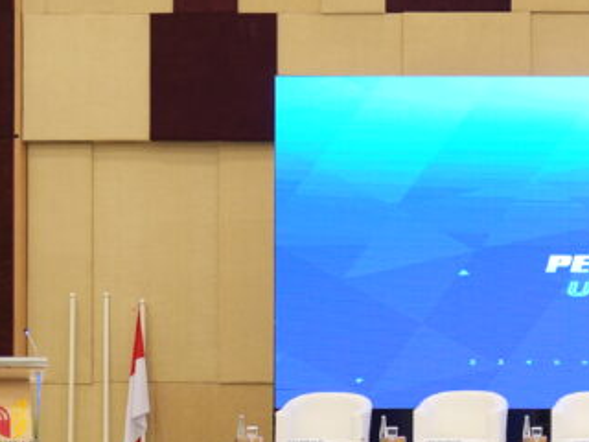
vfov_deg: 9.6
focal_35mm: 154
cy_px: 327
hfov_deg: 12.3
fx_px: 2620
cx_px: 821
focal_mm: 50
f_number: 2
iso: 2000
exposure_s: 1/125
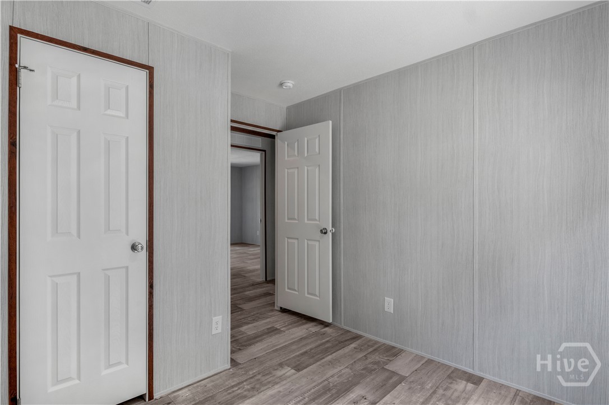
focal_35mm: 16
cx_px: 304
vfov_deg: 72.0
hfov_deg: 95.0
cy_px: 202
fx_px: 279
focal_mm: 11
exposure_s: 1/5
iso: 100
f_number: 7.1
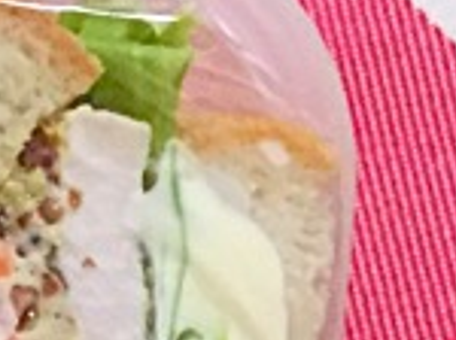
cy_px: 631
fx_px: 2446
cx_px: -790
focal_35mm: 186
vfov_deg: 7.7
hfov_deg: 9.1
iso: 320
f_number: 2.2
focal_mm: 4.15
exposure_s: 1/15
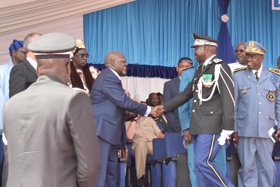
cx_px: 140
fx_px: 642
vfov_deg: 16.6
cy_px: 94
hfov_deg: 24.6
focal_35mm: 82
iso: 1250
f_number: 14
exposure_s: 1/200
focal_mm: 55
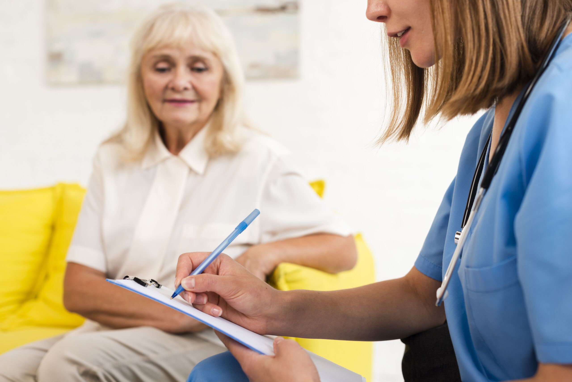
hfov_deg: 39.6
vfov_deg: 27.0
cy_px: 191
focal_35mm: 50
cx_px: 286
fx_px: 795
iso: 250
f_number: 3.5
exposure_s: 1/160
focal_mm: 50
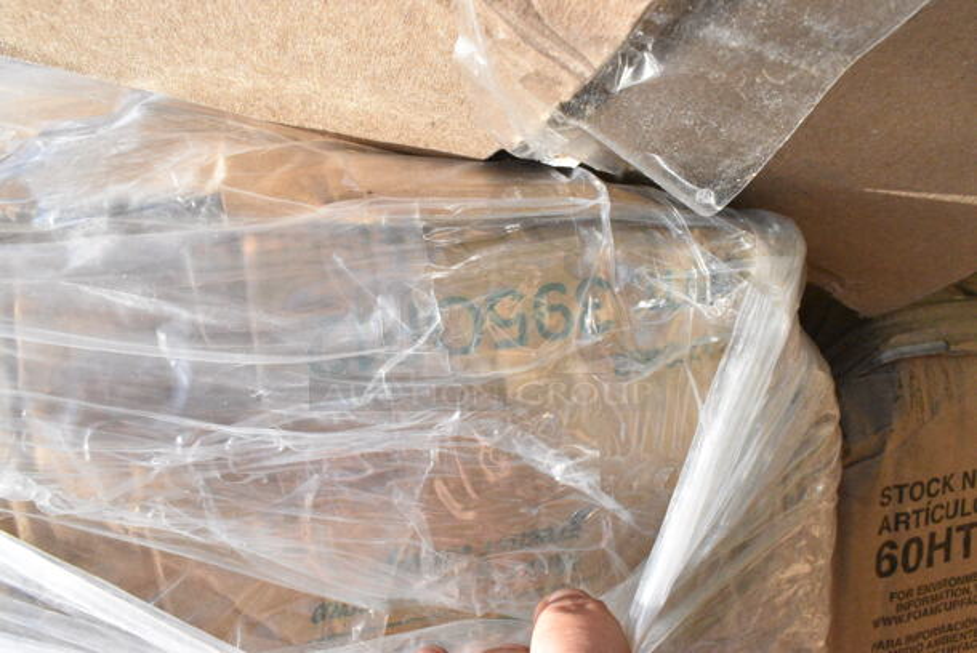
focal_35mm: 30
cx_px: 488
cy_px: 326
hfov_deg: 61.9
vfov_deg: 43.7
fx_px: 815
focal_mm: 20
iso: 6400
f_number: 18
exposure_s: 1/1000
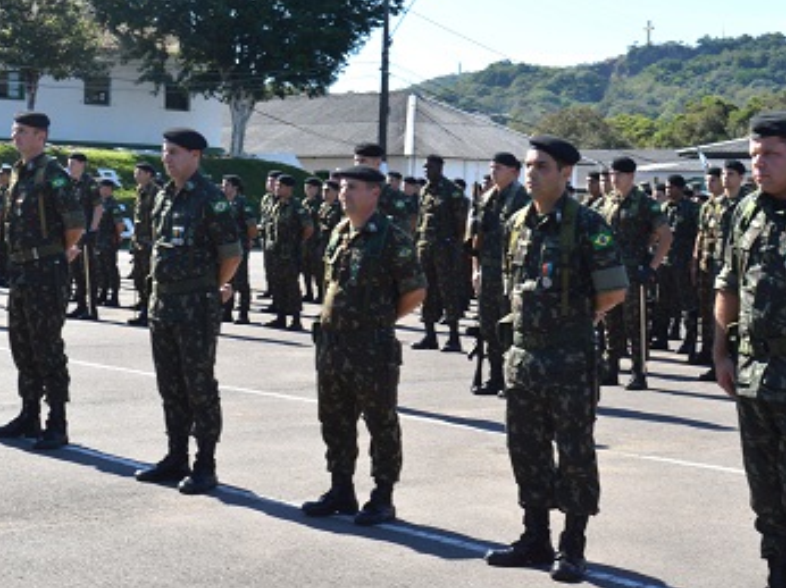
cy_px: 284
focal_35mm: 75
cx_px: 252
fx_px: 1702
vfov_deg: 19.6
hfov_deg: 25.8
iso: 100
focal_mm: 30
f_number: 13
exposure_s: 1/60
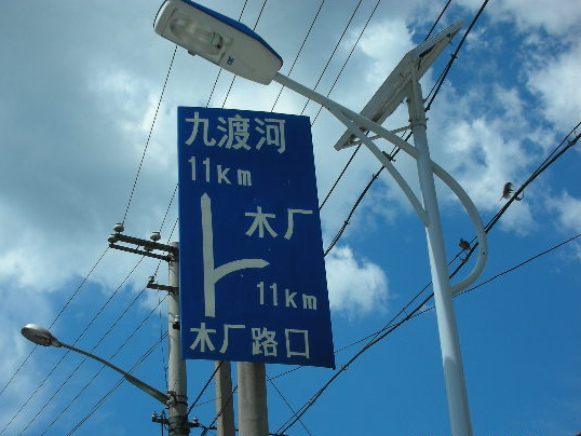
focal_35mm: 63
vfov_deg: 23.3
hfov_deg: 30.7
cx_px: 244
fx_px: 1058
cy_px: 241
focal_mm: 8.8
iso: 50
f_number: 10.5
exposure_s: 1/95.8
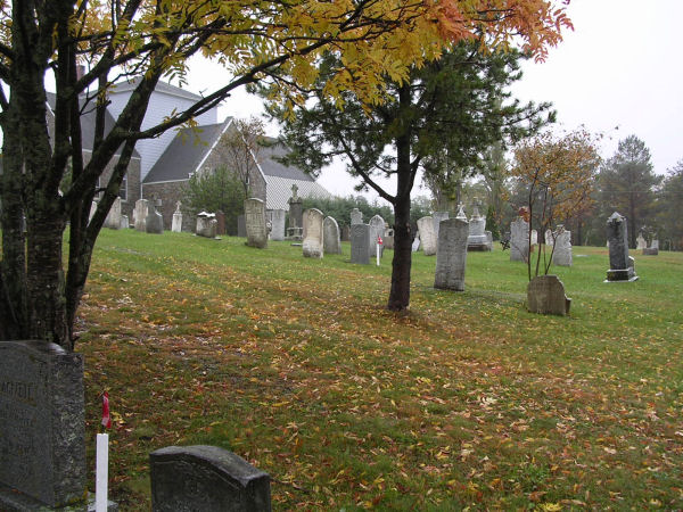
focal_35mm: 38
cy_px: 256
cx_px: 342
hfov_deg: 49.0
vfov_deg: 37.7
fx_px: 750
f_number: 2.8
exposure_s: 1/139
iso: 100
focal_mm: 5.8
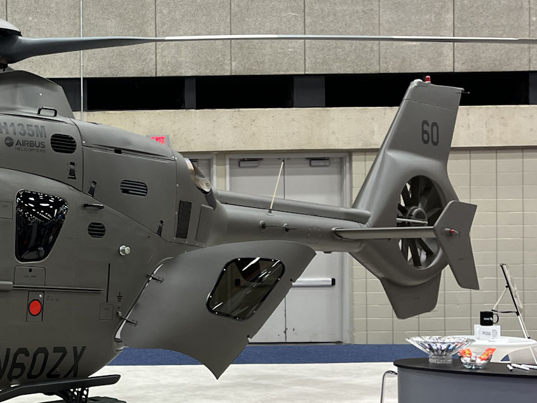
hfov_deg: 29.1
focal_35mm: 63
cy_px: 258
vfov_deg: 23.2
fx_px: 977
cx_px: 24
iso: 125
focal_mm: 5.1
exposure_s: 1/120
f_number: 1.6
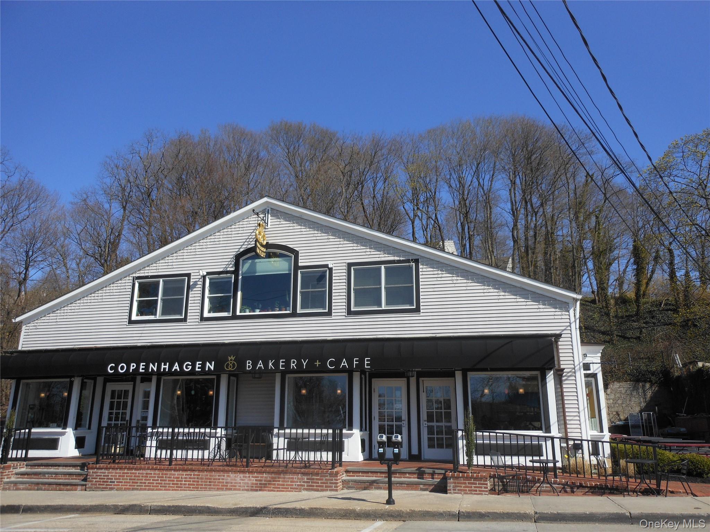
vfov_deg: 49.7
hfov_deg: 63.4
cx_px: 355
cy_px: 266
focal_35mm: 28
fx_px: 574
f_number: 3.7
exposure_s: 1/800
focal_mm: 5
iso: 80
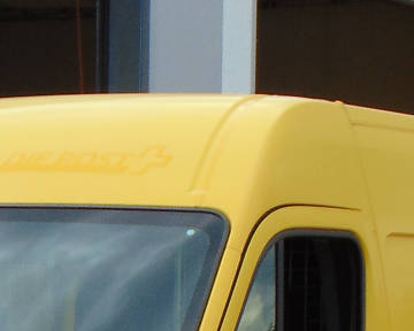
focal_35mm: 217
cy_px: 554
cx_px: 28
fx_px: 2659
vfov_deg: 7.0
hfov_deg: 8.9
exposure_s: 1/640
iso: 80
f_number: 3.5
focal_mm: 9
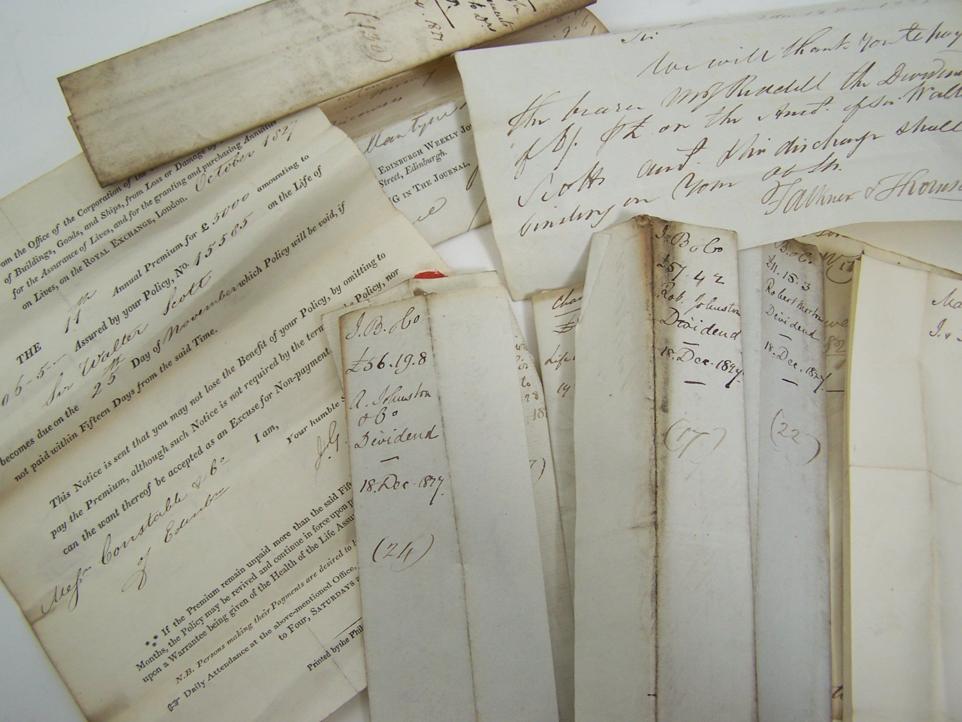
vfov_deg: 37.7
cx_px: 481
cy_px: 361
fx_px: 1056
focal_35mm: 38
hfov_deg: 49.0
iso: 80
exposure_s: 1/45
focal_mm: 6.3
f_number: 2.8
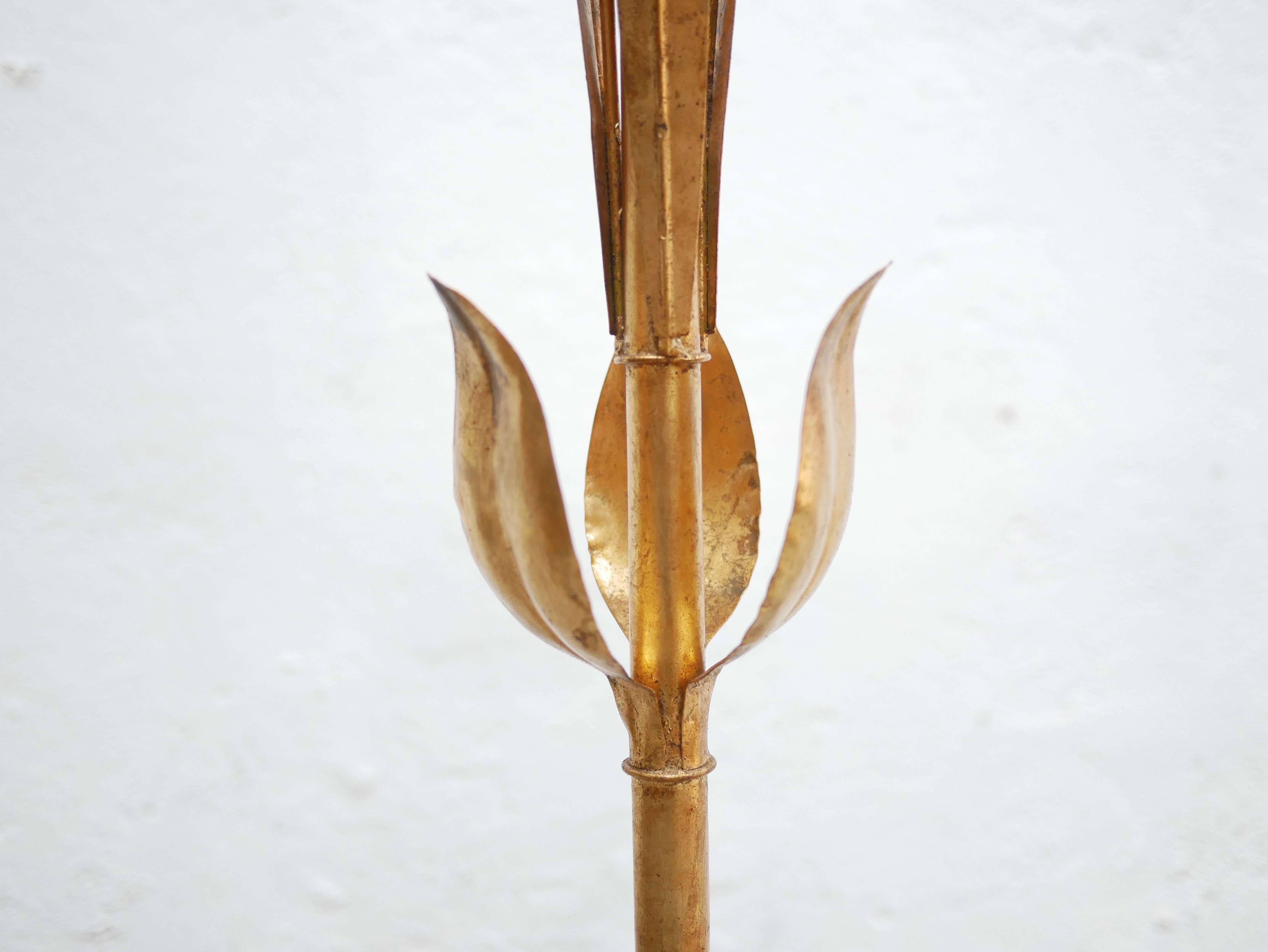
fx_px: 1466
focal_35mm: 40
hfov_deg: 46.8
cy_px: 476
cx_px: 634
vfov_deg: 36.0
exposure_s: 1/60
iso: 800
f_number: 1.7
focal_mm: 20
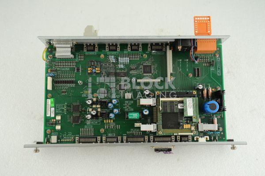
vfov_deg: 31.8
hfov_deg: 46.4
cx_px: 132
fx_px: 309
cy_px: 88
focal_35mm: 42
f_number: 10
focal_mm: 42
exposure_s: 1/125
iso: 1600
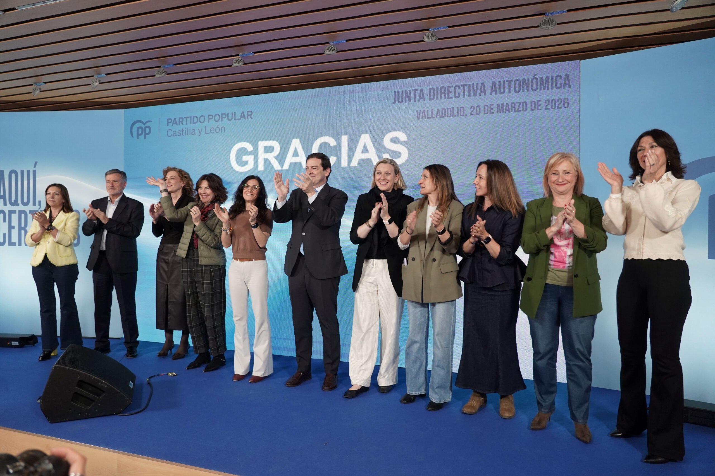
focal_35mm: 24
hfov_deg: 73.7
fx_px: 477
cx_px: 358
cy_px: 238
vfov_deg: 53.1
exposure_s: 1/200
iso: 1600
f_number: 4
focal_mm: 24
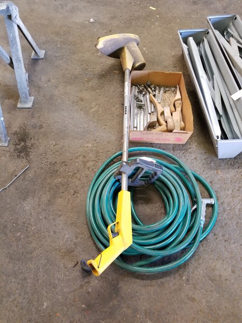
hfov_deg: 53.1
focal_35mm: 26
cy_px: 162
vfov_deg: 67.3
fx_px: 242
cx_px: 121
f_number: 1.7
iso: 250
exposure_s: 1/24
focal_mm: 4.25
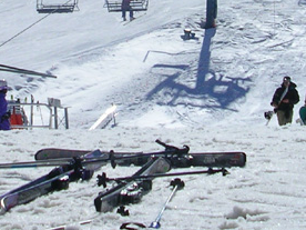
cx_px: 130
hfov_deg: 16.5
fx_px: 1052
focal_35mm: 119
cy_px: -60
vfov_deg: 12.1
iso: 50
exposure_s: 1/912
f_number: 5.8
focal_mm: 6.2
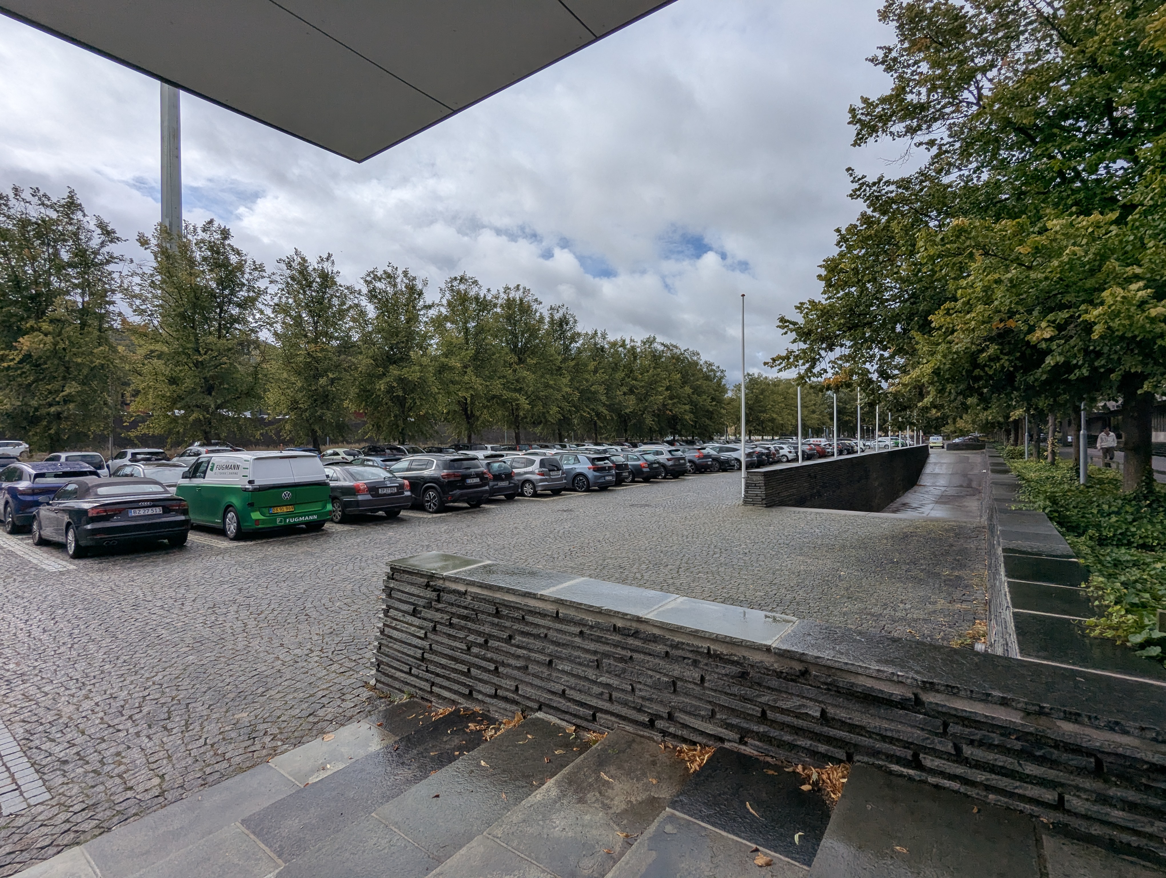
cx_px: 583
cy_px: 439
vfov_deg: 78.2
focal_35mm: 16
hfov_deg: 94.4
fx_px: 540
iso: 43
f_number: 2.2
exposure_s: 1/3571
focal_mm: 2.35
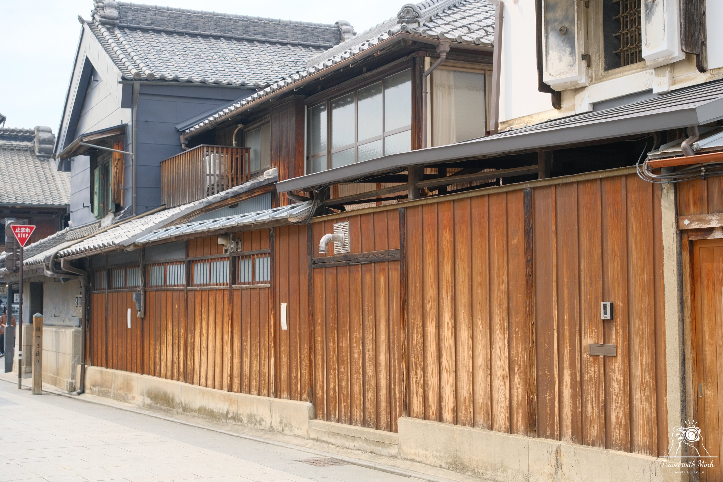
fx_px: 1004
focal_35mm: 50
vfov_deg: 27.0
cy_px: 241
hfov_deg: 39.6
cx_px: 362
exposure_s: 1/2200
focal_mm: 33
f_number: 3.2
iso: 800
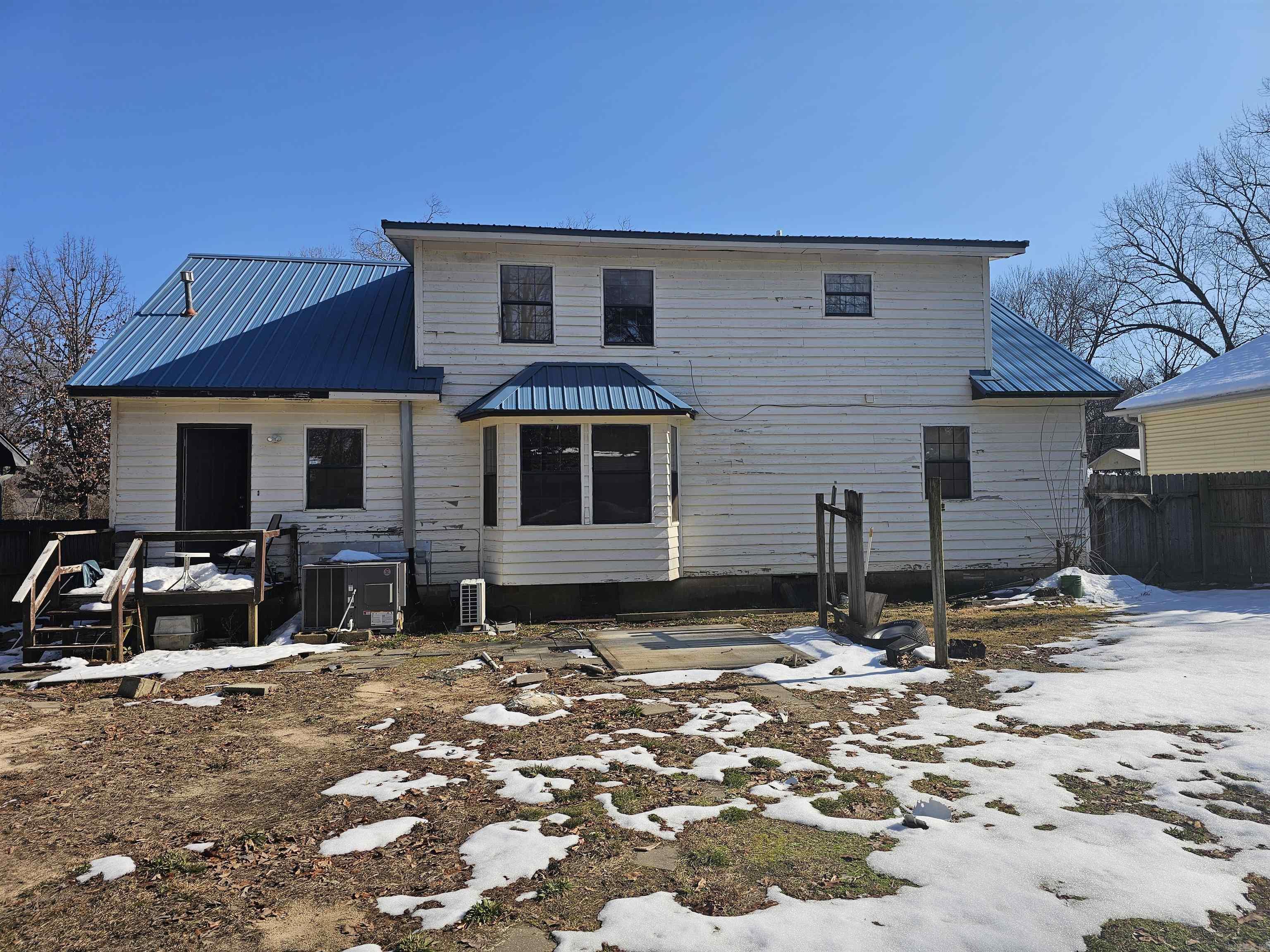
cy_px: 476
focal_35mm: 23
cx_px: 635
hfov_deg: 73.9
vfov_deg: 58.9
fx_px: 844
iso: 10
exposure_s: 1/939
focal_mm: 6.3
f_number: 1.7
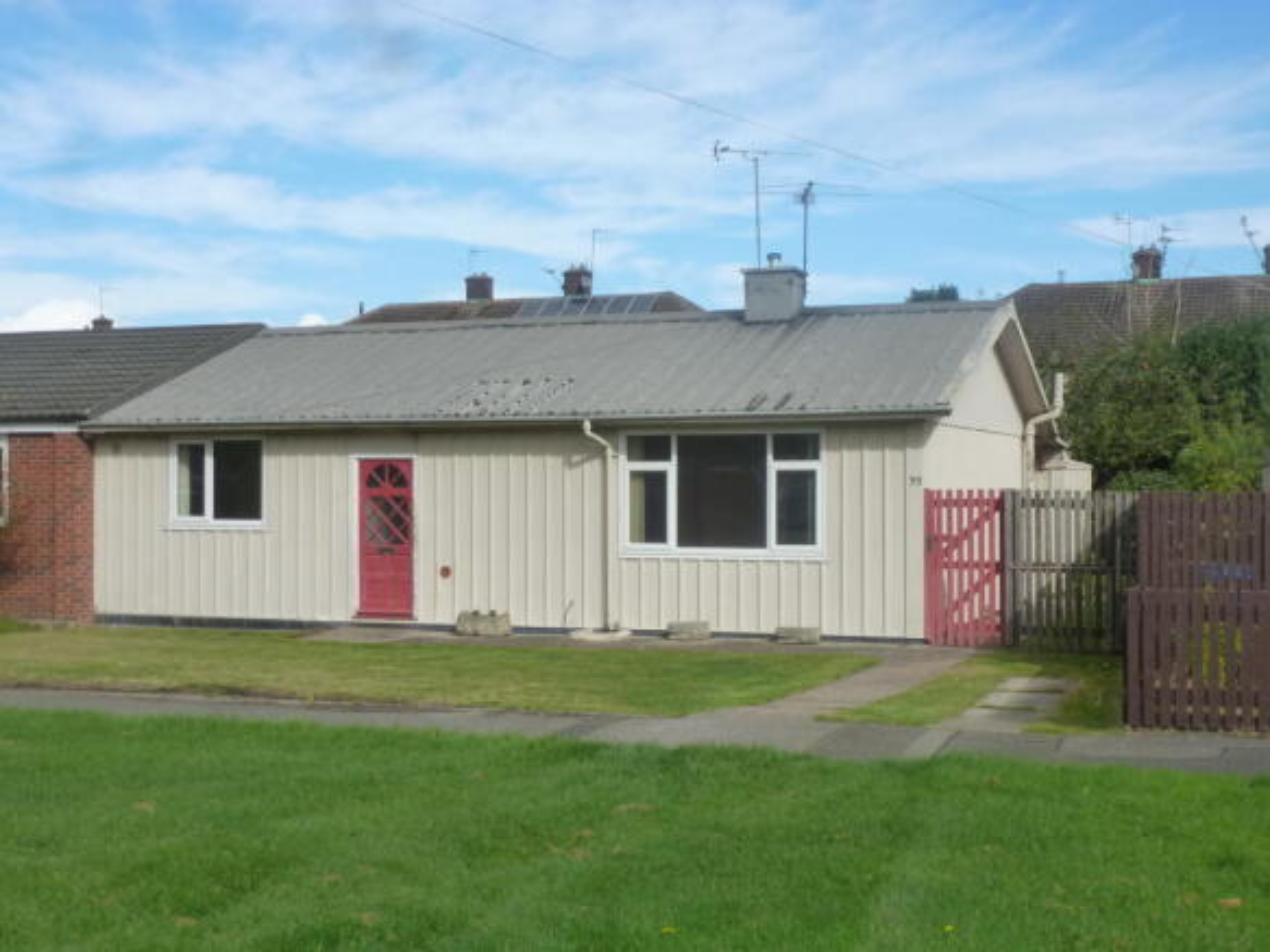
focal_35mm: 49
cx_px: 635
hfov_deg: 38.9
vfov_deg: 29.7
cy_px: 476
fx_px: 1797
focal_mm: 8.7
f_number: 4.1
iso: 160
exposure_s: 1/640
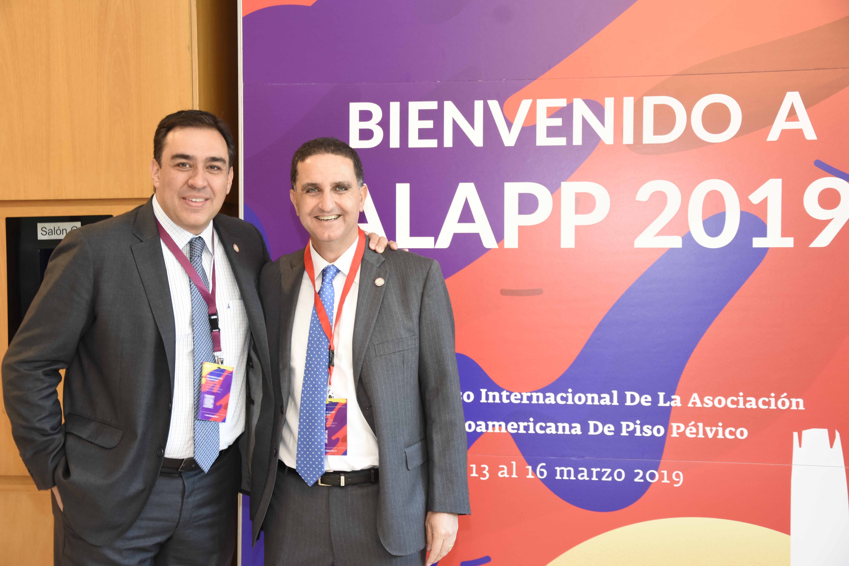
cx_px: 424
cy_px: 283
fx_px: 1344
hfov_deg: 35.1
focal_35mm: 57
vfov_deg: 23.8
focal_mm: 38
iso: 800
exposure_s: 1/20
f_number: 4.5
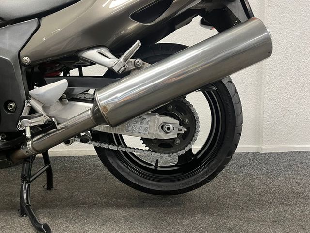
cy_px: 116
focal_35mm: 26
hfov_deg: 67.3
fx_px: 233
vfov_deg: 53.1
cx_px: 155
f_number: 1.6
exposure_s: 1/50
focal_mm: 5.1
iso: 200
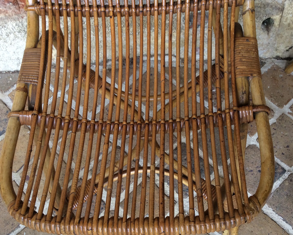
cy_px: 124
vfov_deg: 35.7
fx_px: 364
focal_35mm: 42
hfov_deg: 43.8
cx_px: 143
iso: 32
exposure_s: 1/33
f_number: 2.4
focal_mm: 3.3
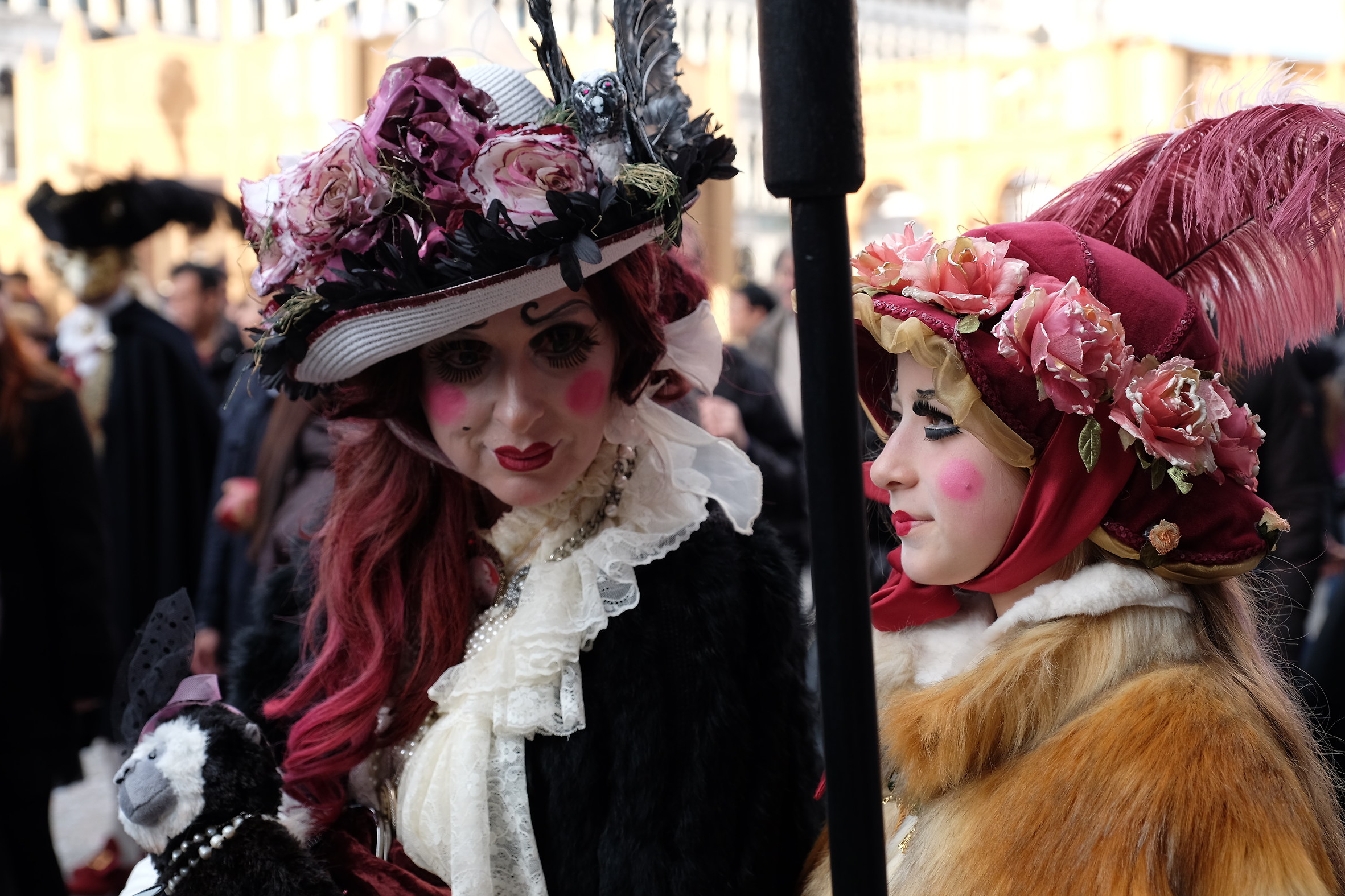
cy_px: 451
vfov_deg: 20.9
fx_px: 2428
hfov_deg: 31.0
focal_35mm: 65
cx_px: 663
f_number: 4
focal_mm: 42.7
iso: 400
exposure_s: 1/500
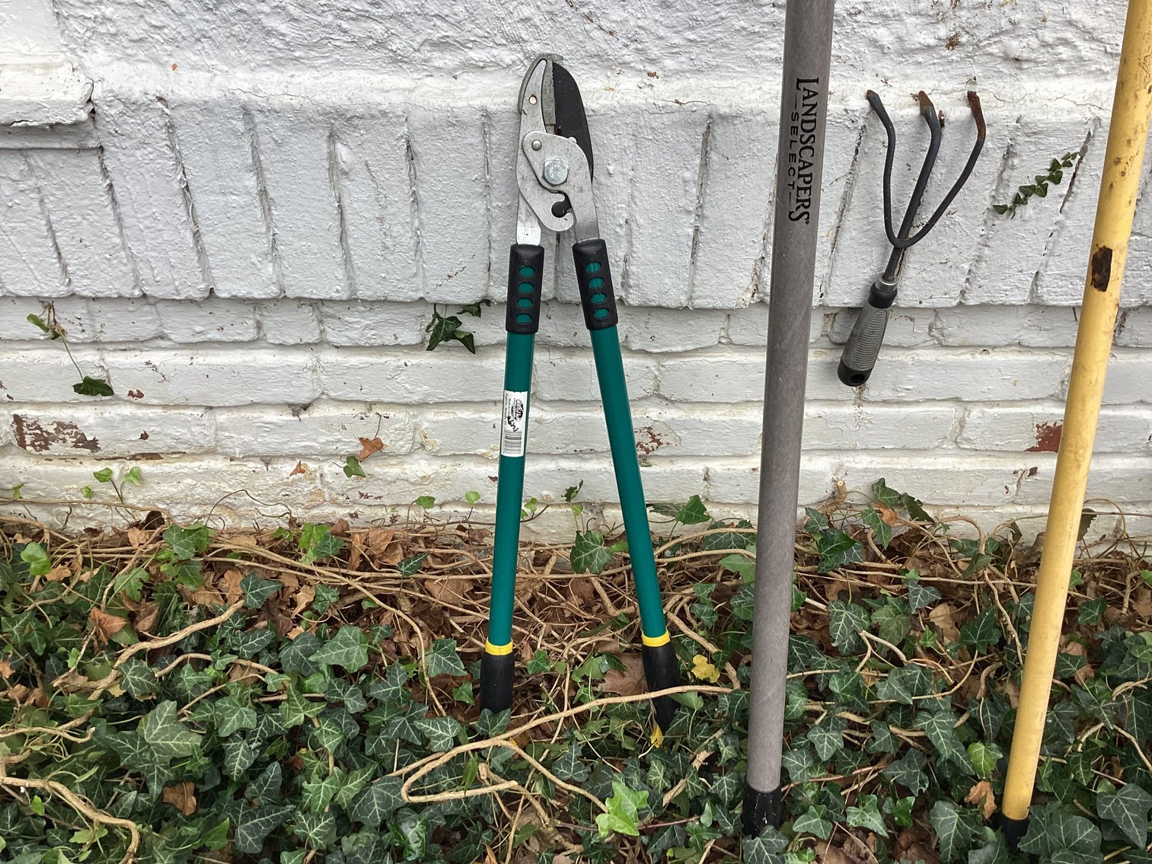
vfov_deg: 45.4
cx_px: 576
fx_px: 1032
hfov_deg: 58.3
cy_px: 432
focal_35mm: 31
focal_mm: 3.3
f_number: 2.4
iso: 25
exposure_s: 1/202
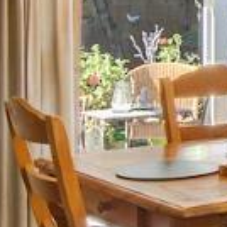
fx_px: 987
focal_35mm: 133
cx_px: 544
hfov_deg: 11.1
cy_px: -2
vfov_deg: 13.0
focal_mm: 14
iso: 100
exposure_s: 1/6
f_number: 14
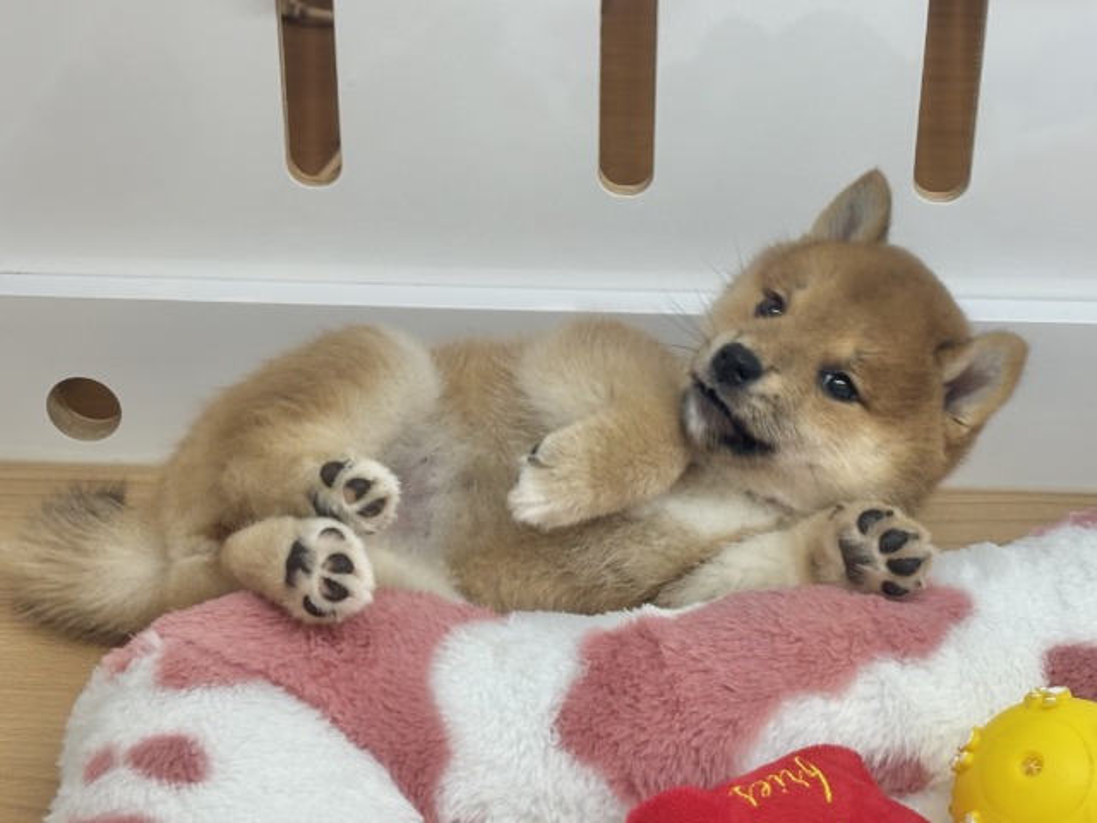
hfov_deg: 36.8
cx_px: 548
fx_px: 1648
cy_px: 412
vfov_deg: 28.0
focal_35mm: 52
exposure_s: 1/100
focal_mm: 5.96
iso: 50
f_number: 1.6
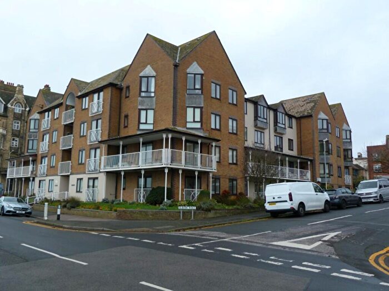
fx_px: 337
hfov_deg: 60.0
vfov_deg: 46.8
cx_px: 194
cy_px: 146
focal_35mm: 30
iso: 80
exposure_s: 1/60
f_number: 3
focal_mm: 5.4
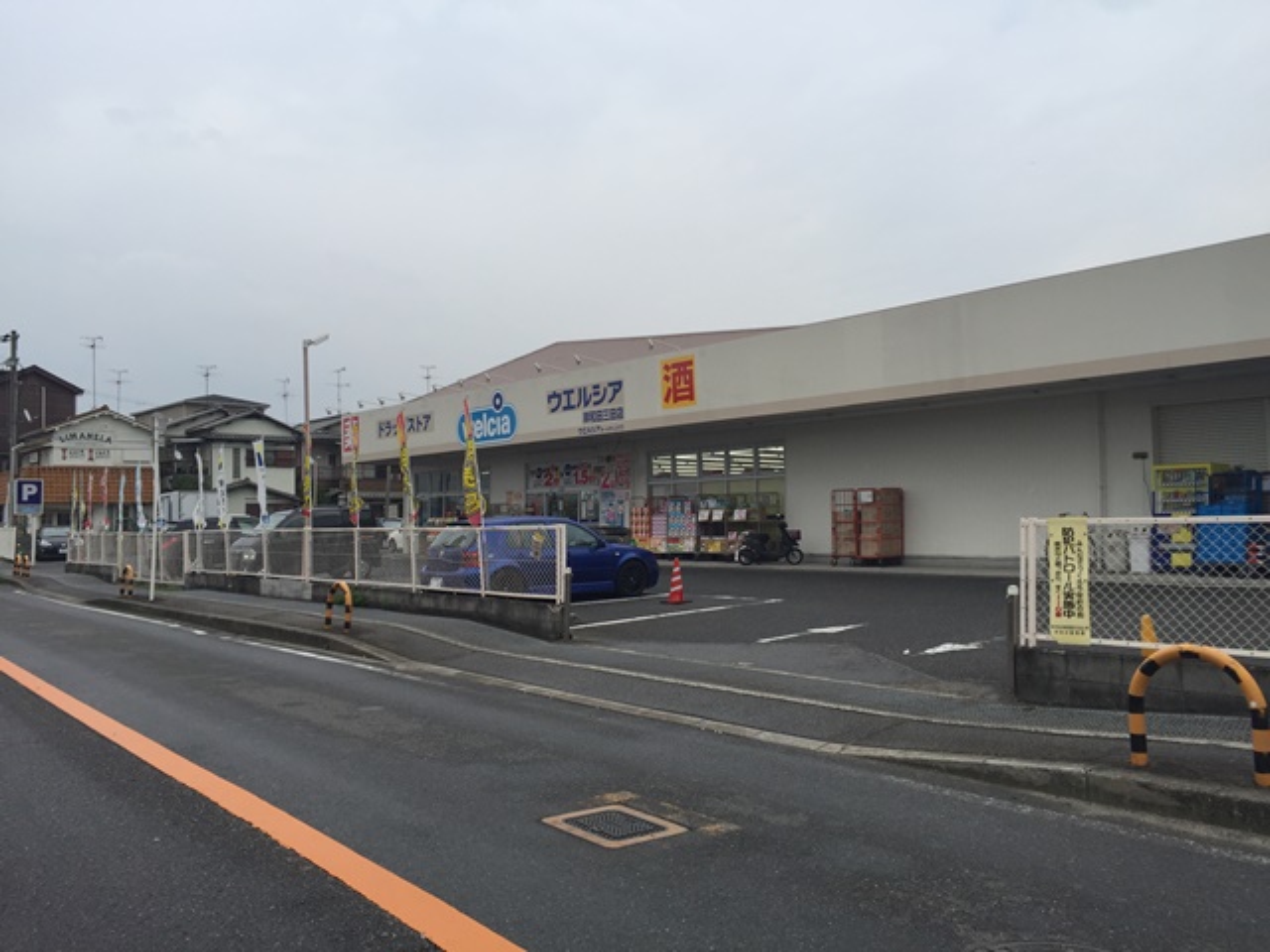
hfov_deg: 61.7
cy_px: 476
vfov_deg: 48.2
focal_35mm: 29
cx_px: 635
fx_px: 1064
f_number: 2.2
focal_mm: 4.15
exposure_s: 1/964
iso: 32
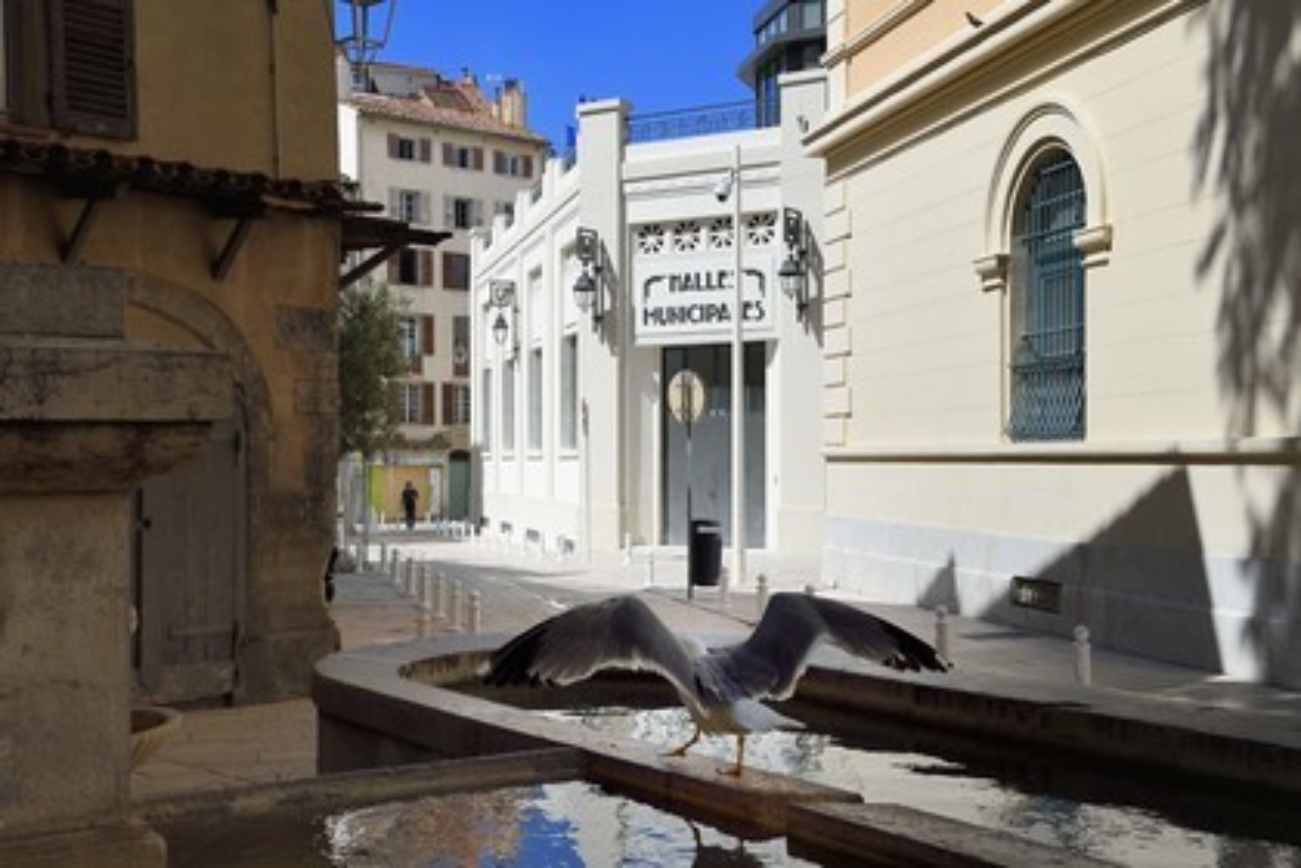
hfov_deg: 46.4
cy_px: 434
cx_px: 650
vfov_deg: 31.9
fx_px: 1518
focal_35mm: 42
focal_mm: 42
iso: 200
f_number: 10
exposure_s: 1/500
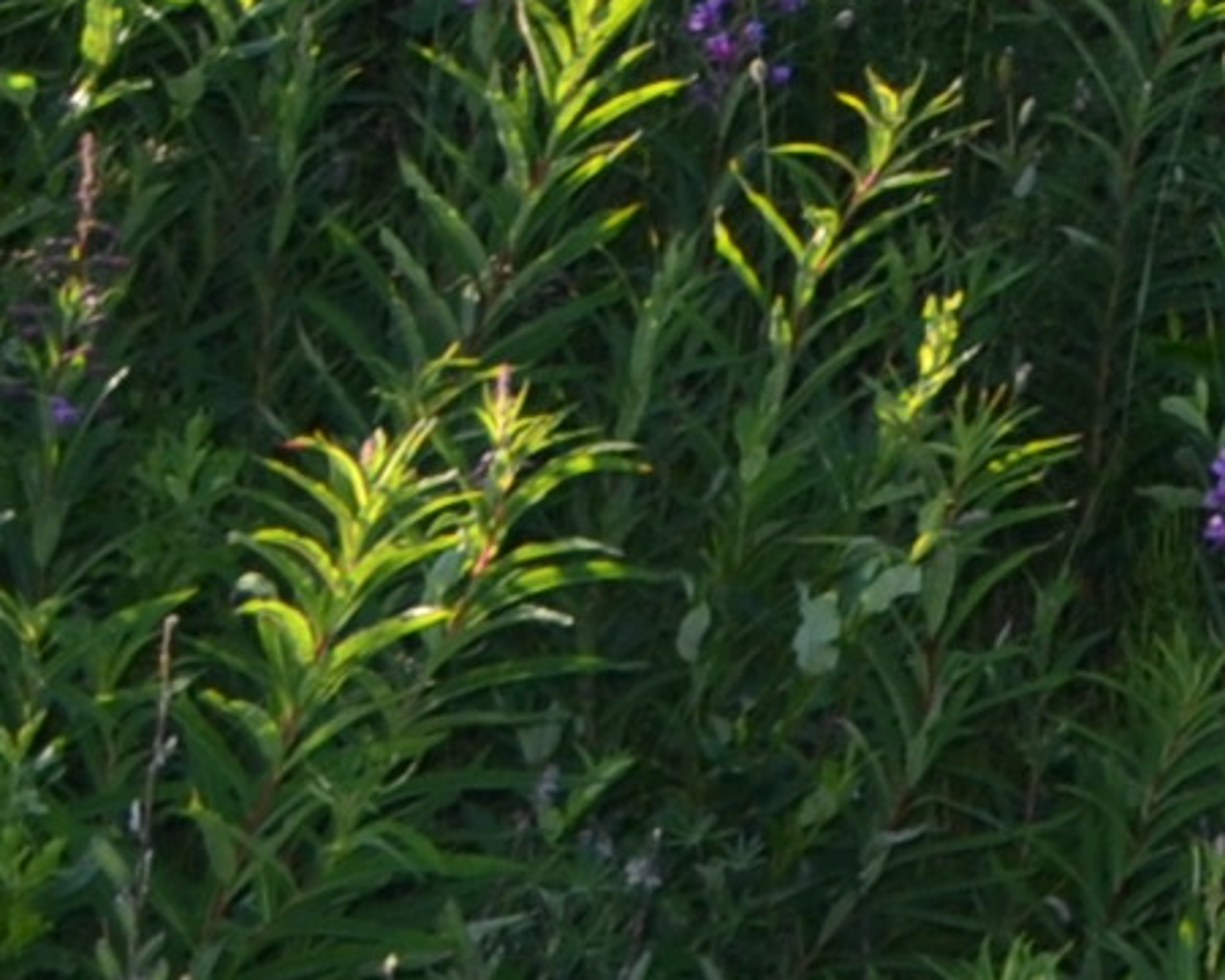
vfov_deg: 7.4
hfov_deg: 8.3
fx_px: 7035
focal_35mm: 194
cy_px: -1474
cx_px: 3824
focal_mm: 18
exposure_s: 1/200
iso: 100
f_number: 5
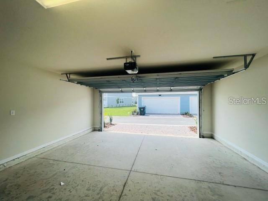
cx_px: 134
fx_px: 101
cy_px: 100
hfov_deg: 106.2
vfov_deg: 89.9
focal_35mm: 13
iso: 32
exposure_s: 1/544
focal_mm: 1.57
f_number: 1.8
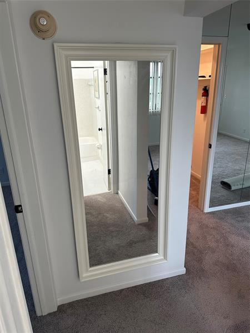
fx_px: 231
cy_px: 166
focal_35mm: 24
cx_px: 125
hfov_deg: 56.8
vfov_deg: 71.6
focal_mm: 6.86
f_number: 1.78
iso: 160
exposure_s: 1/60
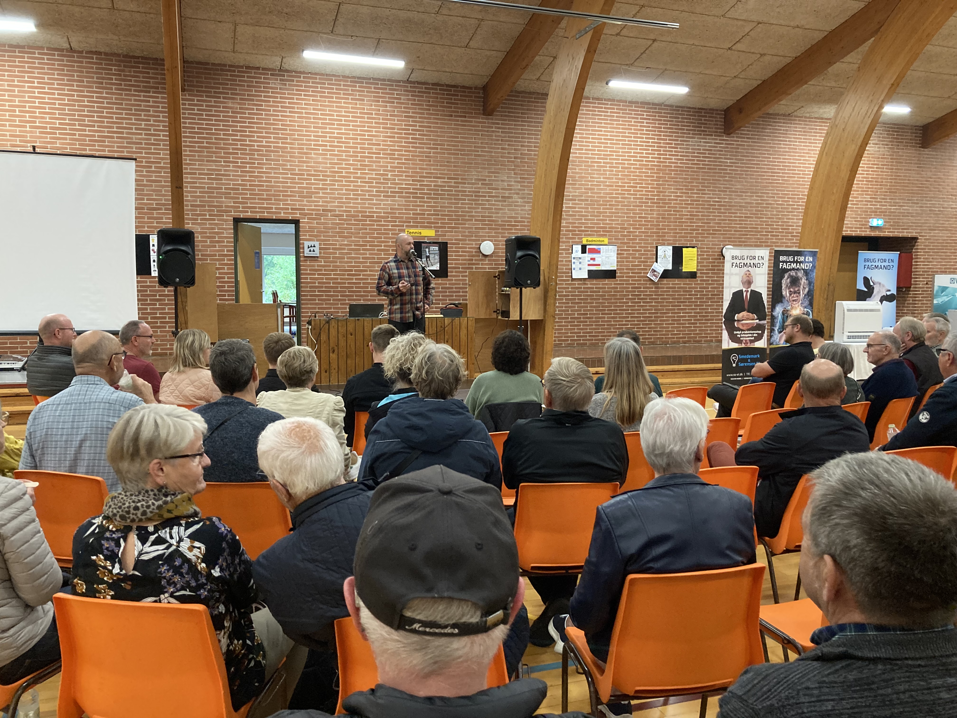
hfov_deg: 63.4
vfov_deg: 49.7
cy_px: 359
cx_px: 478
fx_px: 774
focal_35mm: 28
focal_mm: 3.99
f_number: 1.8
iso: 250
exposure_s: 1/50
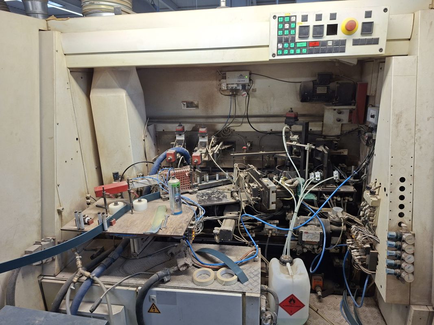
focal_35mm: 23
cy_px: 162
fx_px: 288
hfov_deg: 73.9
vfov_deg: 58.9
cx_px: 217
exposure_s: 1/120
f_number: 1.8
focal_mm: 5.54
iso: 125
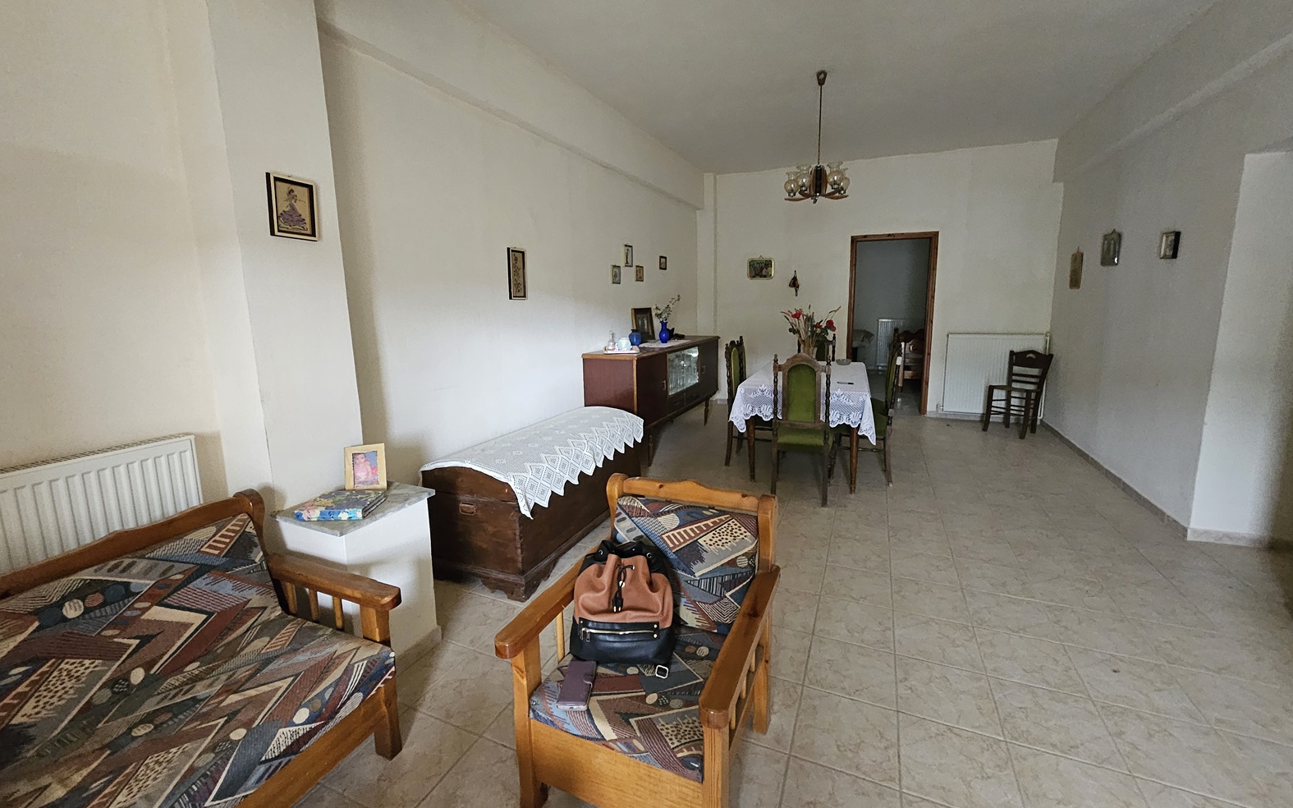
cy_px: 372
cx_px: 649
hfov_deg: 105.3
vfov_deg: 78.5
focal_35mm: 14
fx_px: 493
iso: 800
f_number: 2.2
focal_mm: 1.74
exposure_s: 1/33
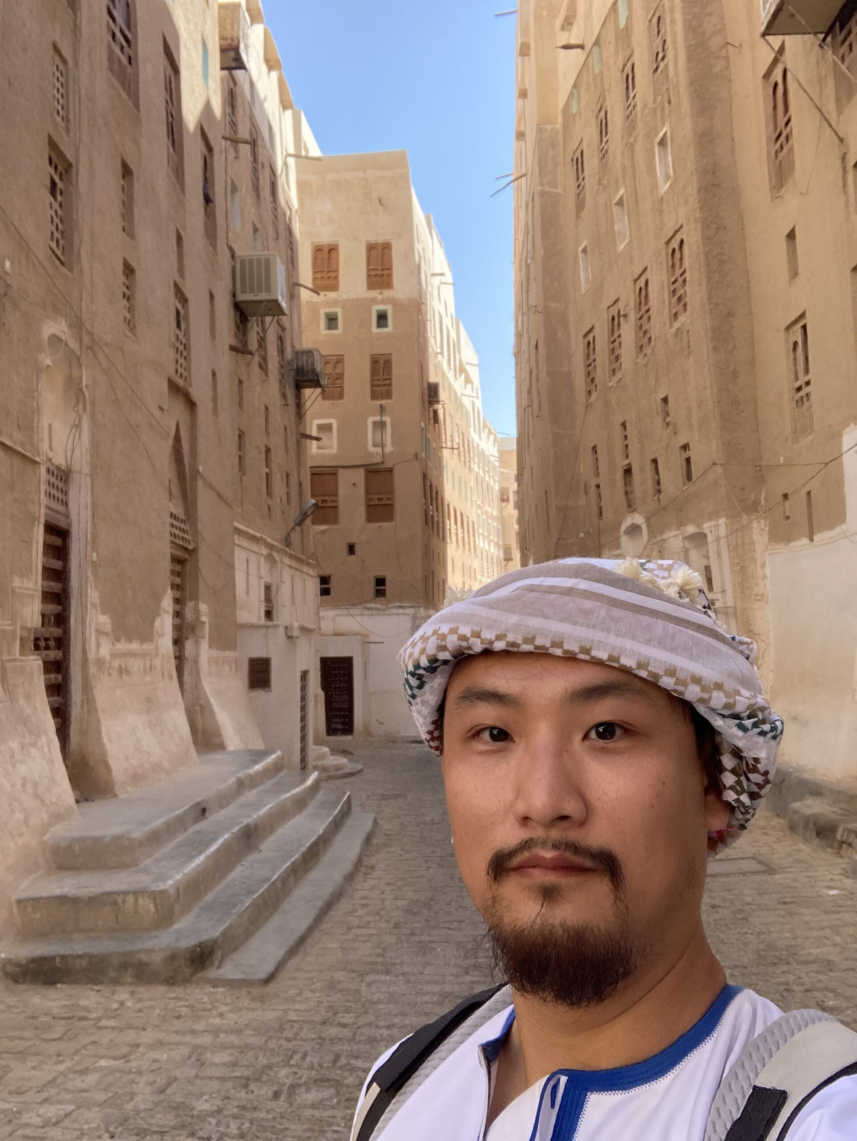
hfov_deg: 44.2
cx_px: 428
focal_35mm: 32
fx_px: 1055
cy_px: 570
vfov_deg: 56.8
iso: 20
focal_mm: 2.87
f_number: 2.2
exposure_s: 1/824
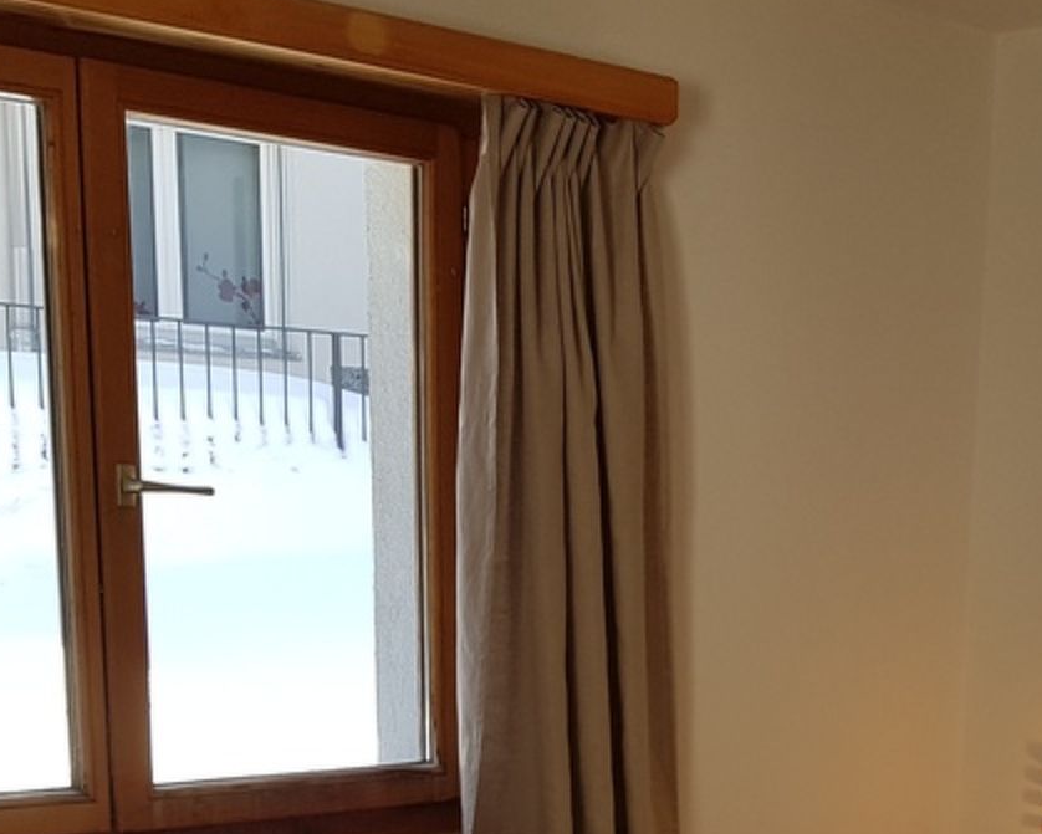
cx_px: 839
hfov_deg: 29.7
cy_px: 941
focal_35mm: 62
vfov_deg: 23.0
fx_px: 1913
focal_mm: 4.2
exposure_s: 1/203
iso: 50
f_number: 1.7
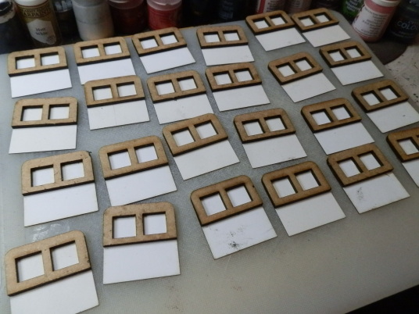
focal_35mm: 28
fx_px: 339
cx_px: 210
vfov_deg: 49.7
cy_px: 157
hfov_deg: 63.4
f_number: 3.1
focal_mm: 5
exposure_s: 1/320
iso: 400
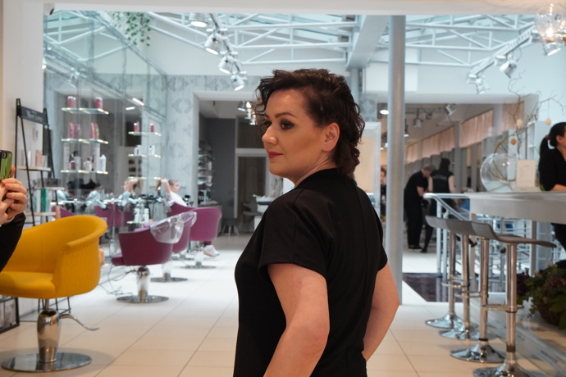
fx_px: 731
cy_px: 188
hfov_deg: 42.3
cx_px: 283
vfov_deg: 28.9
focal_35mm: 46
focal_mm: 31
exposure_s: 1/250
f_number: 5.6
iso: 3200
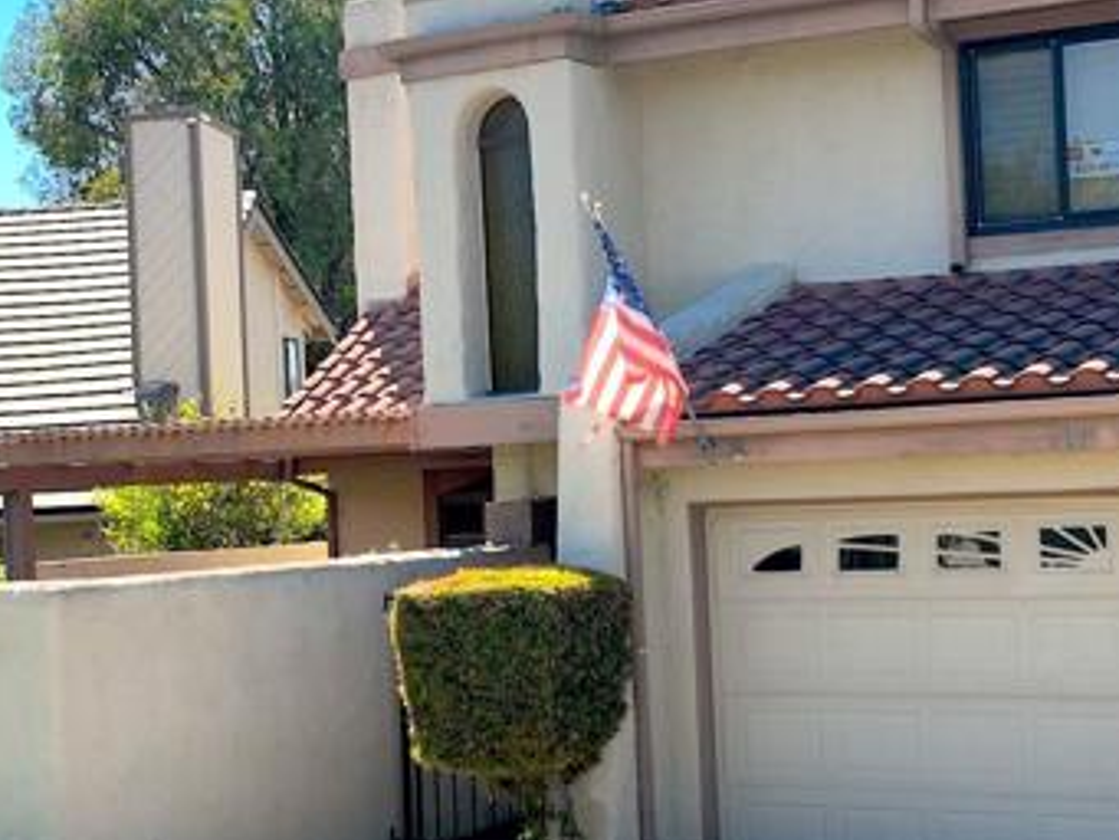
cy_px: 441
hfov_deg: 27.0
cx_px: 538
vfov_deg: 20.5
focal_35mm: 72
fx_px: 2328
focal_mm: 12.29
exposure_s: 1/2000
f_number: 2.8
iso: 100
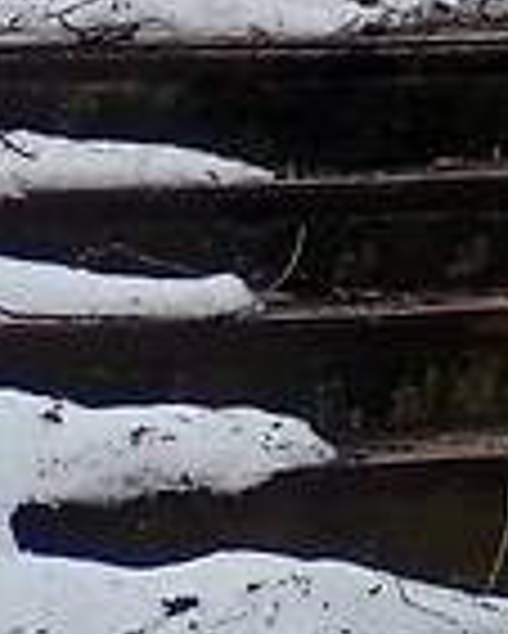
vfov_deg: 7.4
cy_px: -1259
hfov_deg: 5.6
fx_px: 4355
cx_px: 2117
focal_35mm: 232
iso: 112
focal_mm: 4.69
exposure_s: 1/149
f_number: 1.8
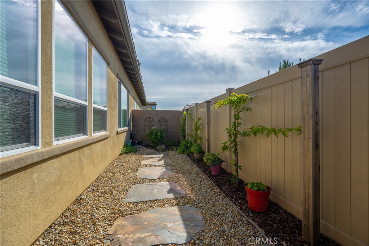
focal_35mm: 14
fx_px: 144
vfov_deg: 81.2
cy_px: 123
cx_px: 184
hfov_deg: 104.2
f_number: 8
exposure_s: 1/500
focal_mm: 14
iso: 100
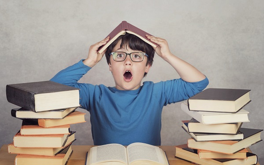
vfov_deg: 15.0
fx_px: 626
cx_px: 132
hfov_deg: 23.8
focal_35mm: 87
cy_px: 88
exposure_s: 1/160
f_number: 4.5
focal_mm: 85
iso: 250
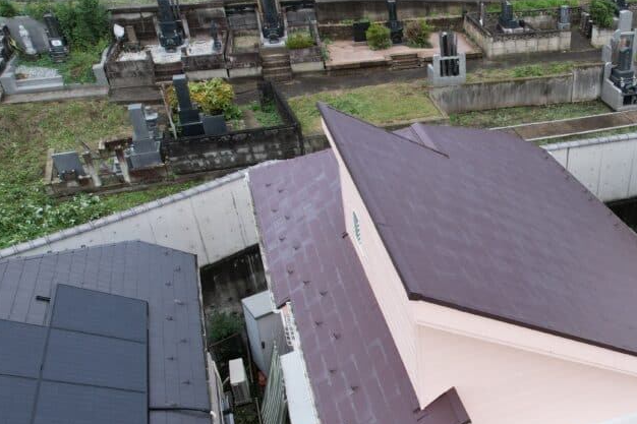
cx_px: 482
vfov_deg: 36.3
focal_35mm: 36
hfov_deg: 50.8
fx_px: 637
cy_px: 294
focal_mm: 8.38
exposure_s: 1/725
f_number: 2.8
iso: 160
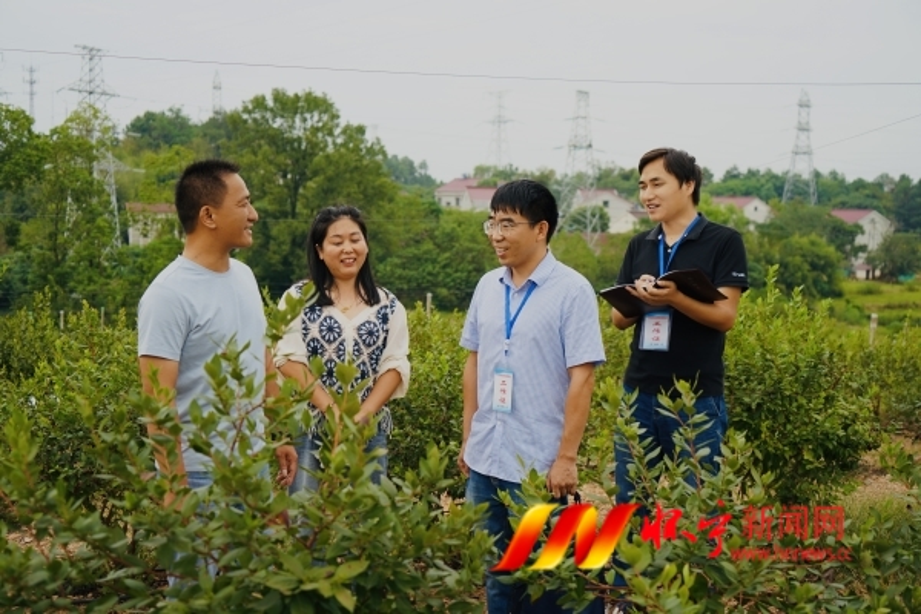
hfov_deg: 44.5
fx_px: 1126
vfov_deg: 30.5
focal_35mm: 44
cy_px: 307
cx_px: 460
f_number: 4
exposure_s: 1/160
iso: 125
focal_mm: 44
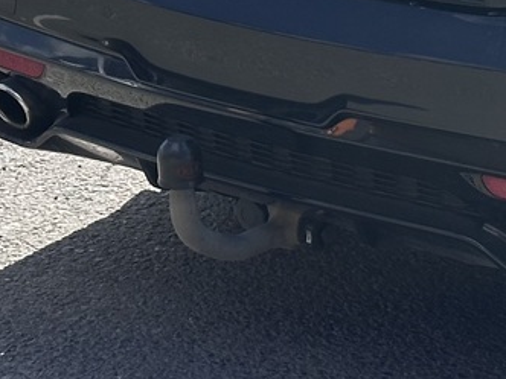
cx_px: 847
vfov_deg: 7.1
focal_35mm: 208
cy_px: -135
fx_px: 3040
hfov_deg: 9.2
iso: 64
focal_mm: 6.86
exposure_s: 1/2203
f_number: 1.78
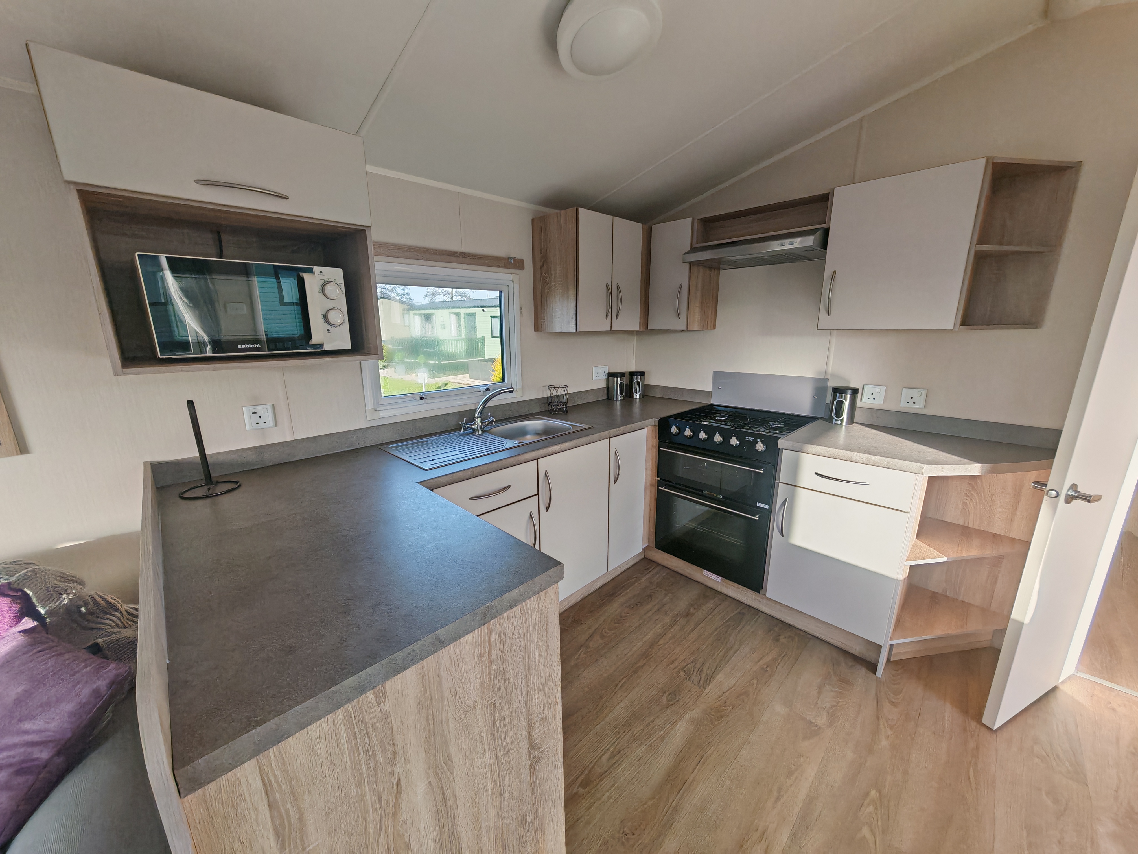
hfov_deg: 106.2
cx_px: 569
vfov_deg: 89.9
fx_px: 427
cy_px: 427
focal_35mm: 13
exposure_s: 1/300
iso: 50
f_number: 2
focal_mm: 1.82
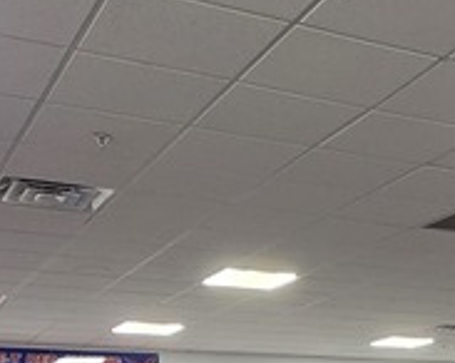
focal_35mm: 71
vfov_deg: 19.2
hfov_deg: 25.0
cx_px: 495
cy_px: 525
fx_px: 955
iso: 200
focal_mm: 2.2
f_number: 1.9
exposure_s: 1/60
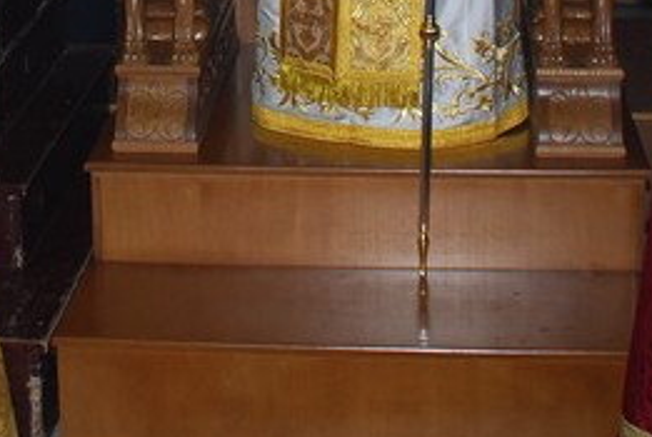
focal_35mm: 93
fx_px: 1687
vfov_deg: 13.6
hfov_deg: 21.7
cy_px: -275
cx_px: 175
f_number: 5
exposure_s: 1/60
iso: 200
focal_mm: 18
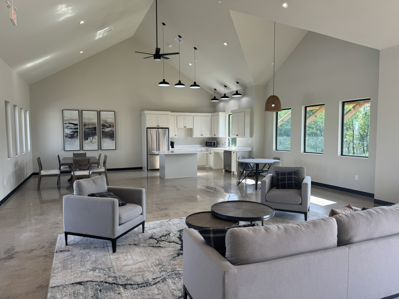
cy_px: 150
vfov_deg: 56.8
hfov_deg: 71.6
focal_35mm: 24
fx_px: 277
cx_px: 200
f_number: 1.78
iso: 64
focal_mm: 6.76
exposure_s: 1/207
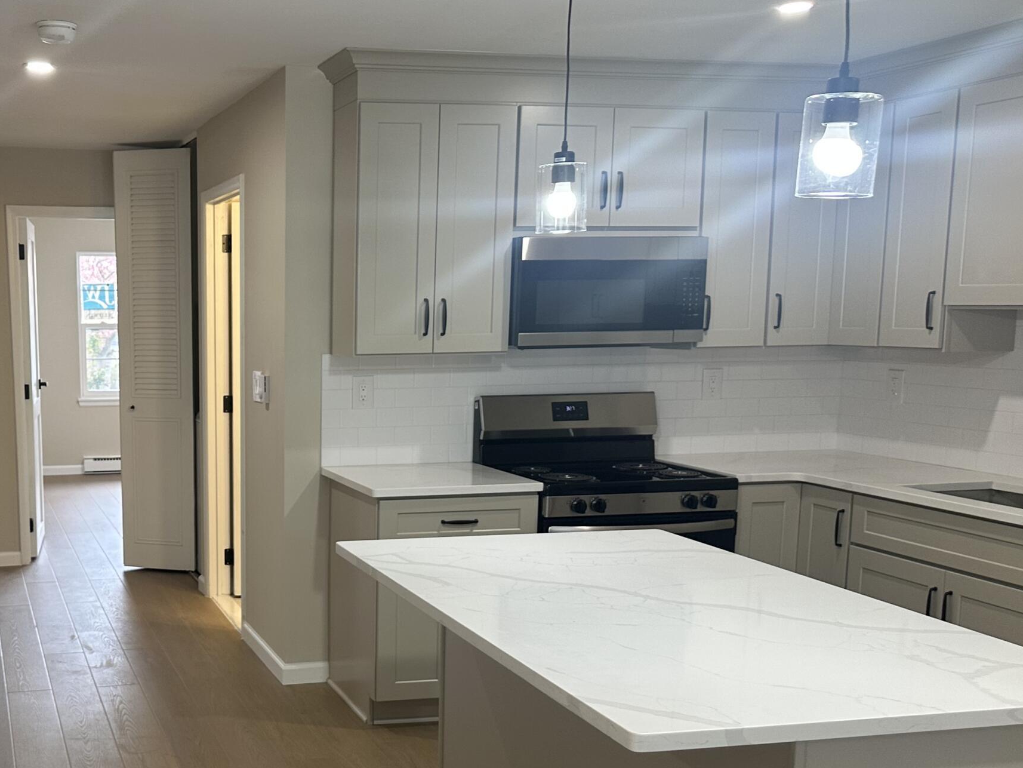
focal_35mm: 42
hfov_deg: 43.1
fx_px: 1241
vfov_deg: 34.0
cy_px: 514
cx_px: 235
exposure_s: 1/60
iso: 125
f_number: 1.78
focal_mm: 6.86
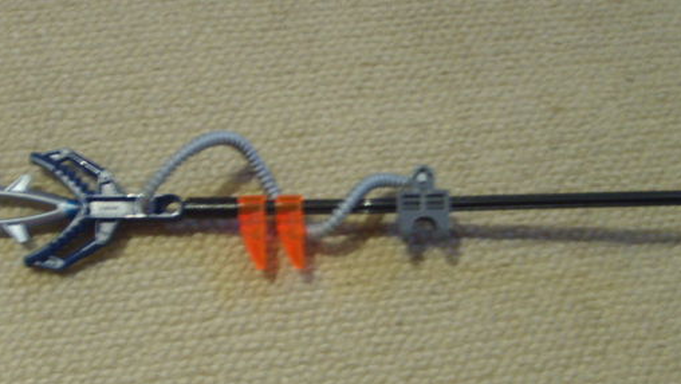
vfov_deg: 24.9
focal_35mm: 48
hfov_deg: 42.8
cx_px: 299
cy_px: 215
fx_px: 867
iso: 140
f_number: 2.8
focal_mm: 5.8
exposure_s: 1/6
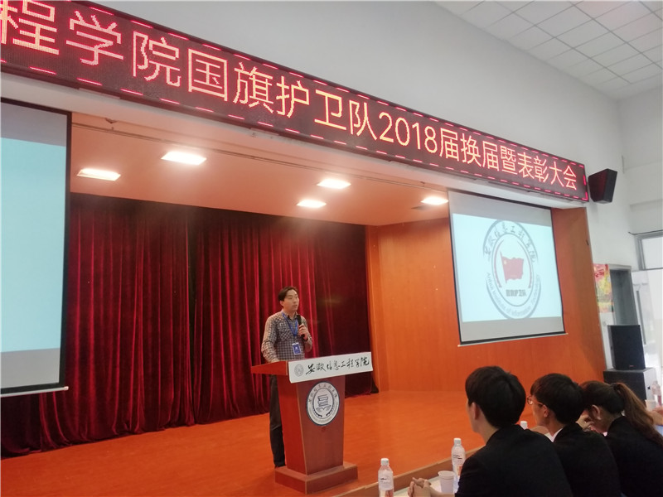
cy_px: 248
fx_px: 421
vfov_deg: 61.1
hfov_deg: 76.4
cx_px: 332
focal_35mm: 22
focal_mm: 3.79
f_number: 2
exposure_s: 1/33.3
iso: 437
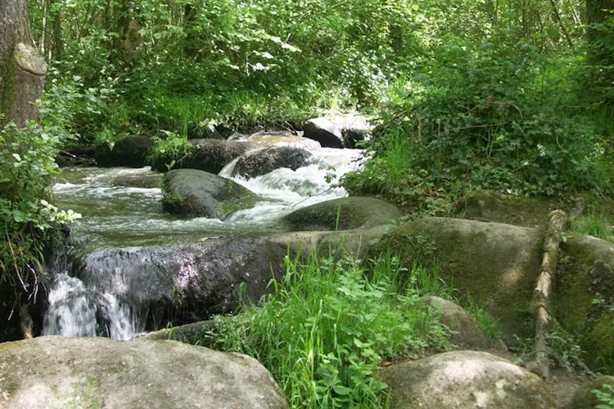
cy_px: 161
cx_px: 258
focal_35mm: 58
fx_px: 989
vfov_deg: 23.3
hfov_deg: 34.4
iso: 64
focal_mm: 12.08
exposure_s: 1/50
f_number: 2.8
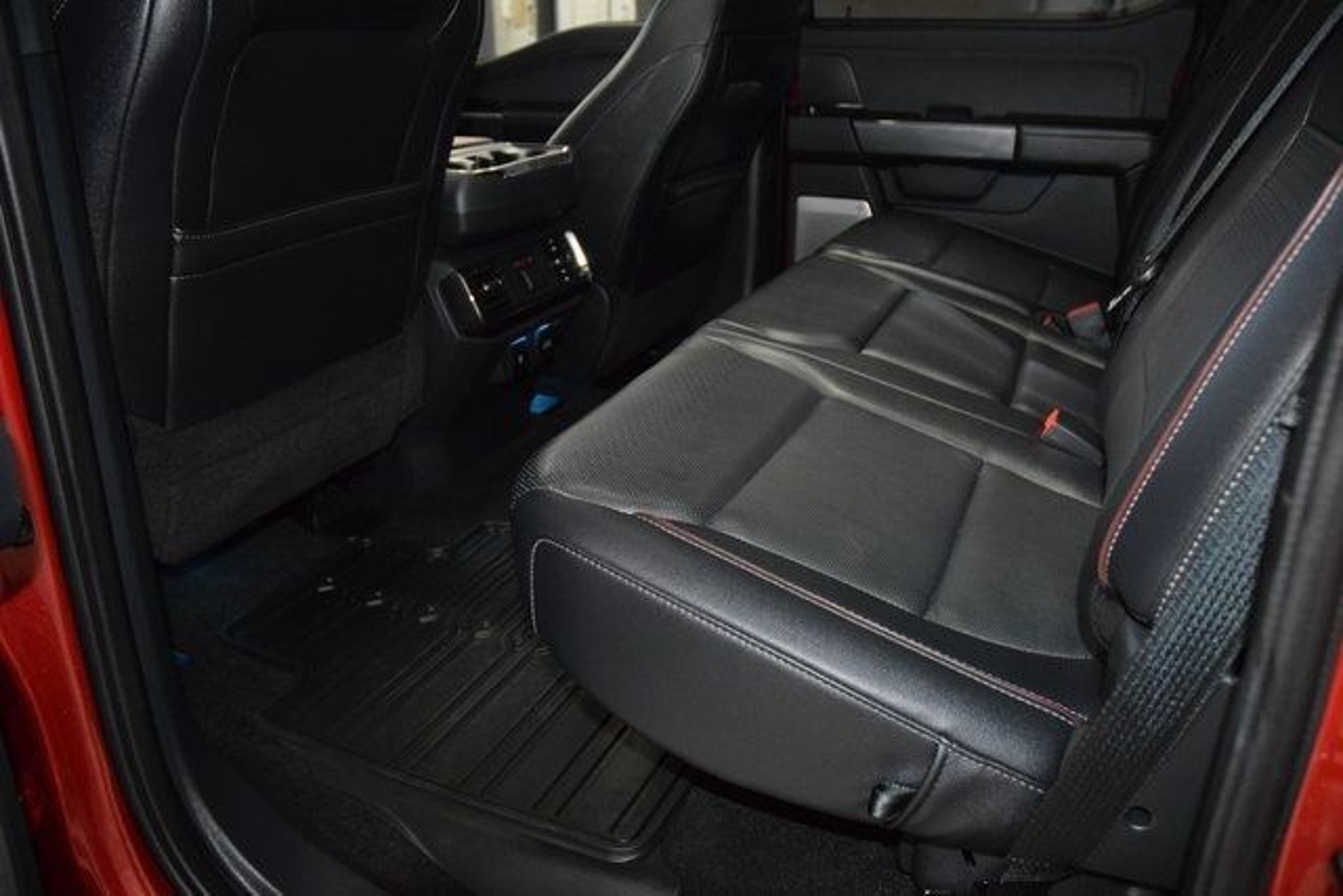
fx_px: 1007
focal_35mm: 27
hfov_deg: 67.4
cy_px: 448
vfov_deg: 48.0
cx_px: 672
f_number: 3.5
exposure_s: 1/60
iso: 3200
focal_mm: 18
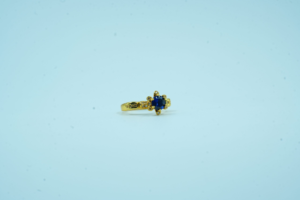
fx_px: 875
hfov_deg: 19.5
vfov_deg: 13.0
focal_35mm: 105
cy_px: 100
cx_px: 150
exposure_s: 1/125
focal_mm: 105
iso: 400
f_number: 11
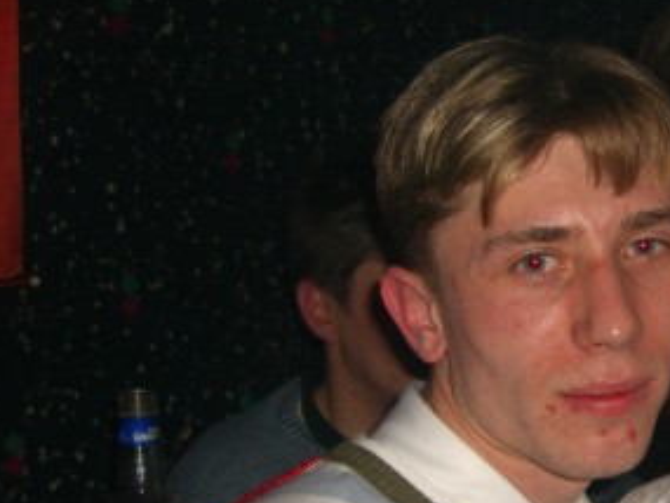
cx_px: 649
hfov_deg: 23.5
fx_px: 1549
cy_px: 346
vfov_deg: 18.4
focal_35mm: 80
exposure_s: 1/60
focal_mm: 7.9
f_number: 2.8
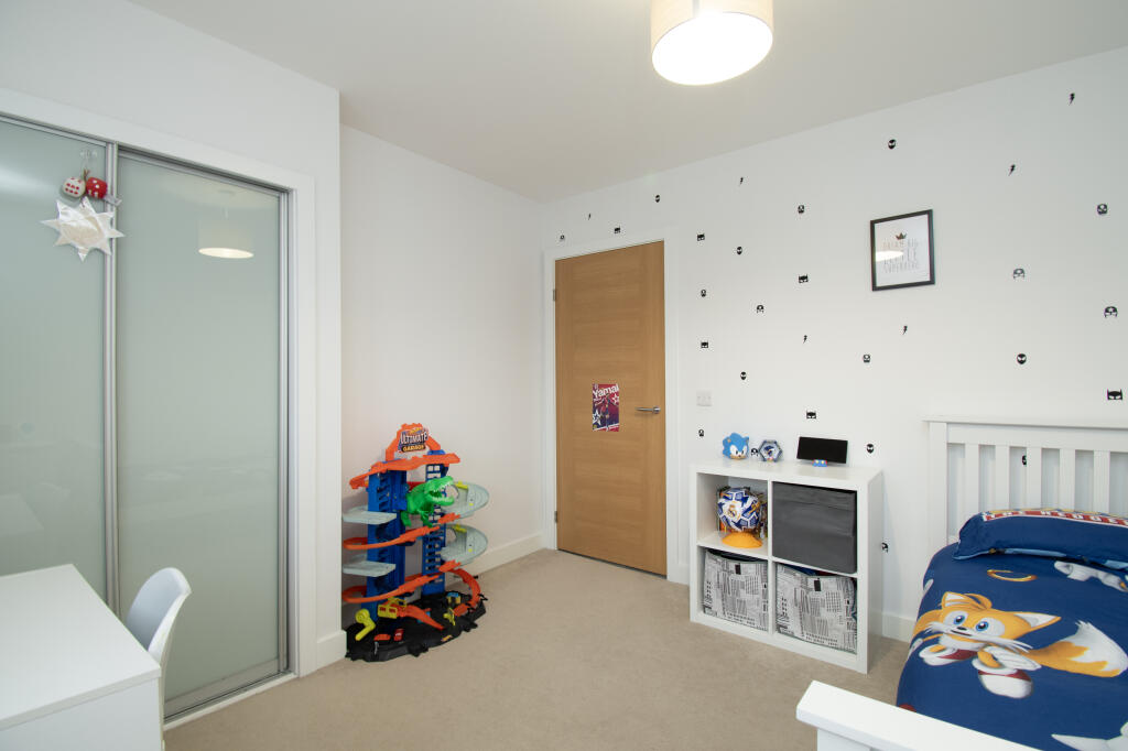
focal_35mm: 15
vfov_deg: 77.3
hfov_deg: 100.4
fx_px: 470
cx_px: 564
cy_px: 376
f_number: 8
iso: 320
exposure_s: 1/4
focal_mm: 10
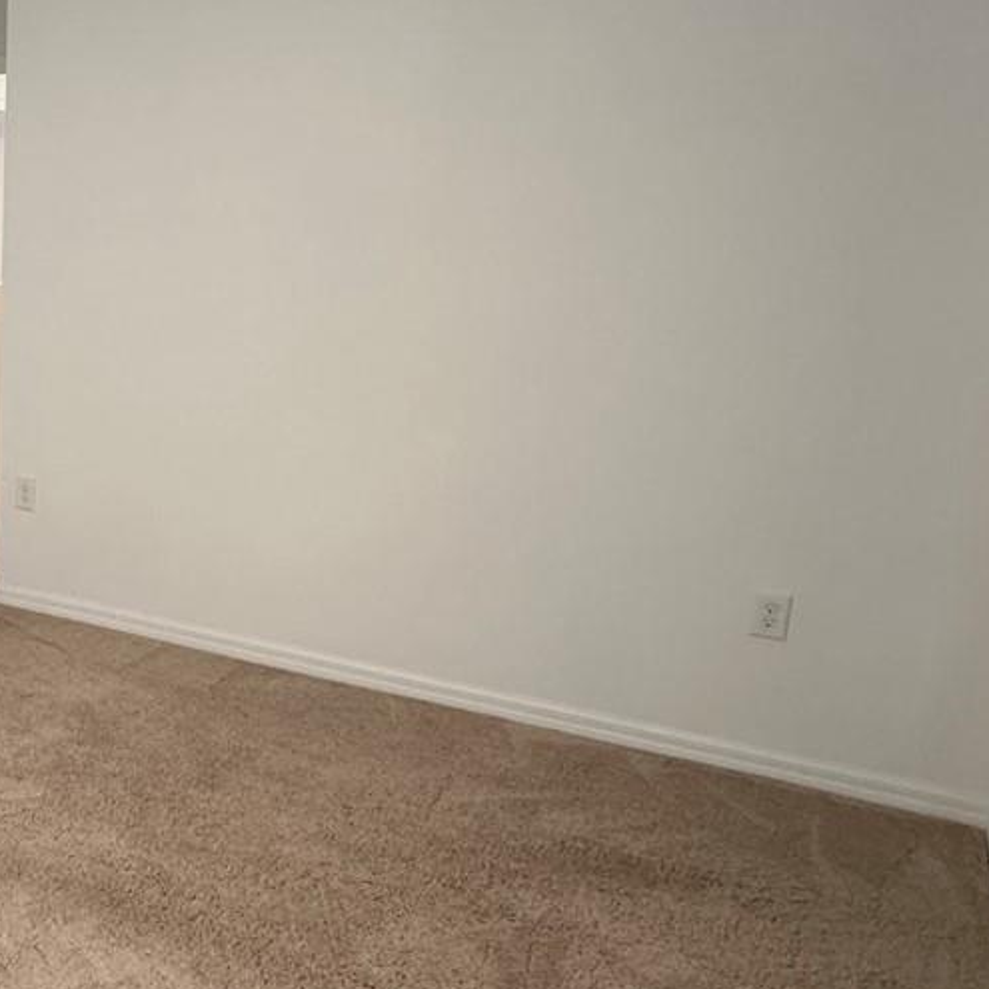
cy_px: 458
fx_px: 1293
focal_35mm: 40
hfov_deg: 34.9
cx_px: -140
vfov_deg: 41.8
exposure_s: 1/60
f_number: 2.2
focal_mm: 2.22
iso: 160
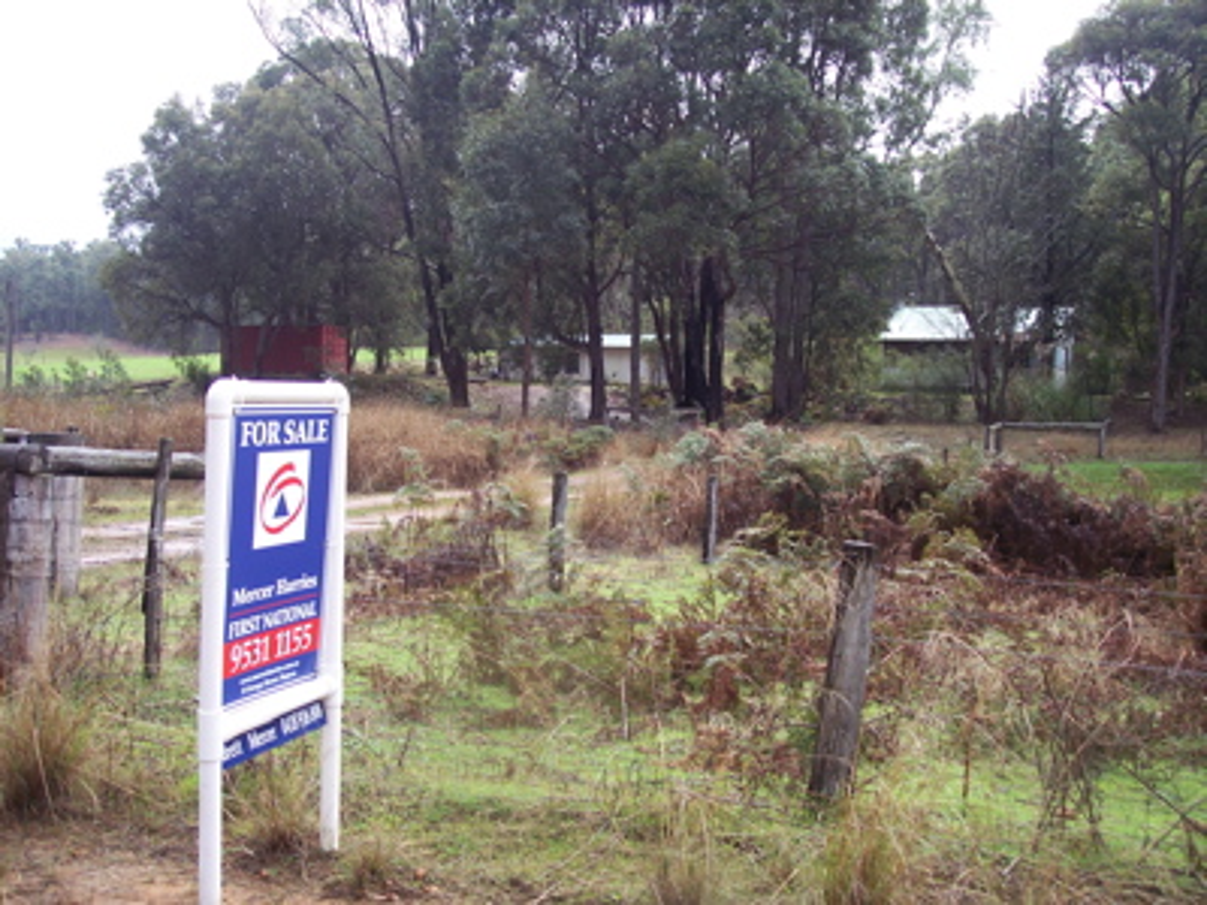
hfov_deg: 47.9
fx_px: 1360
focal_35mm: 39
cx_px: 604
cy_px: 452
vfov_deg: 36.8
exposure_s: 1/125
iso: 100
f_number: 3.4
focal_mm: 8
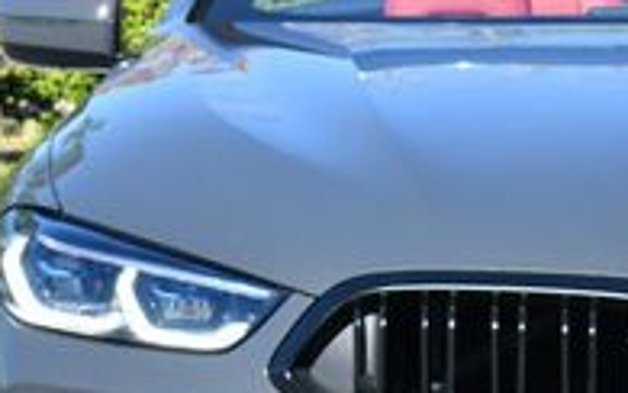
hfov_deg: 6.5
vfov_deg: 4.1
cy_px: 245
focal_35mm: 321
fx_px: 5496
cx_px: 712
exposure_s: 1/250
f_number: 8
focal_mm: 48
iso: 160
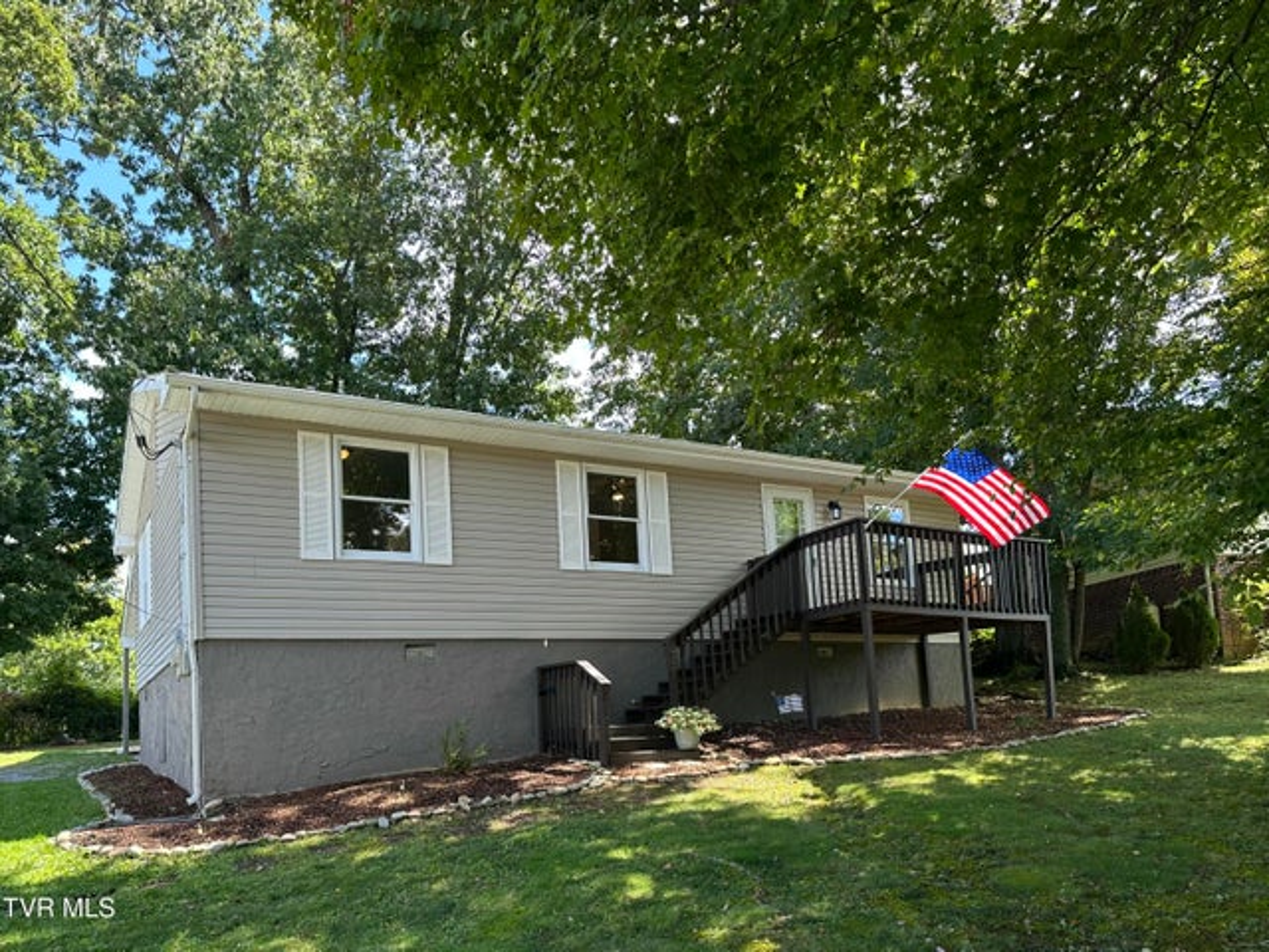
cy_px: 476
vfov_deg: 56.8
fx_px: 880
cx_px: 634
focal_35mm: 24
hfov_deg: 71.6
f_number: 1.78
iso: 80
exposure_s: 1/333
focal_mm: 6.86
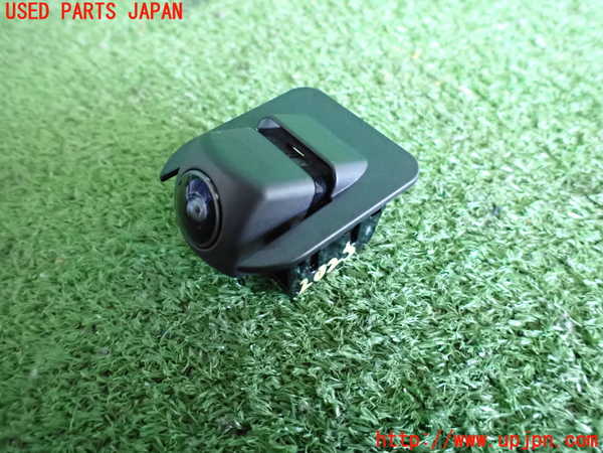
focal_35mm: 25
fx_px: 435
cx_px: 302
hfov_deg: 69.4
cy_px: 226
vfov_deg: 54.9
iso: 2000
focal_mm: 4.5
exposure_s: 1/100
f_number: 2
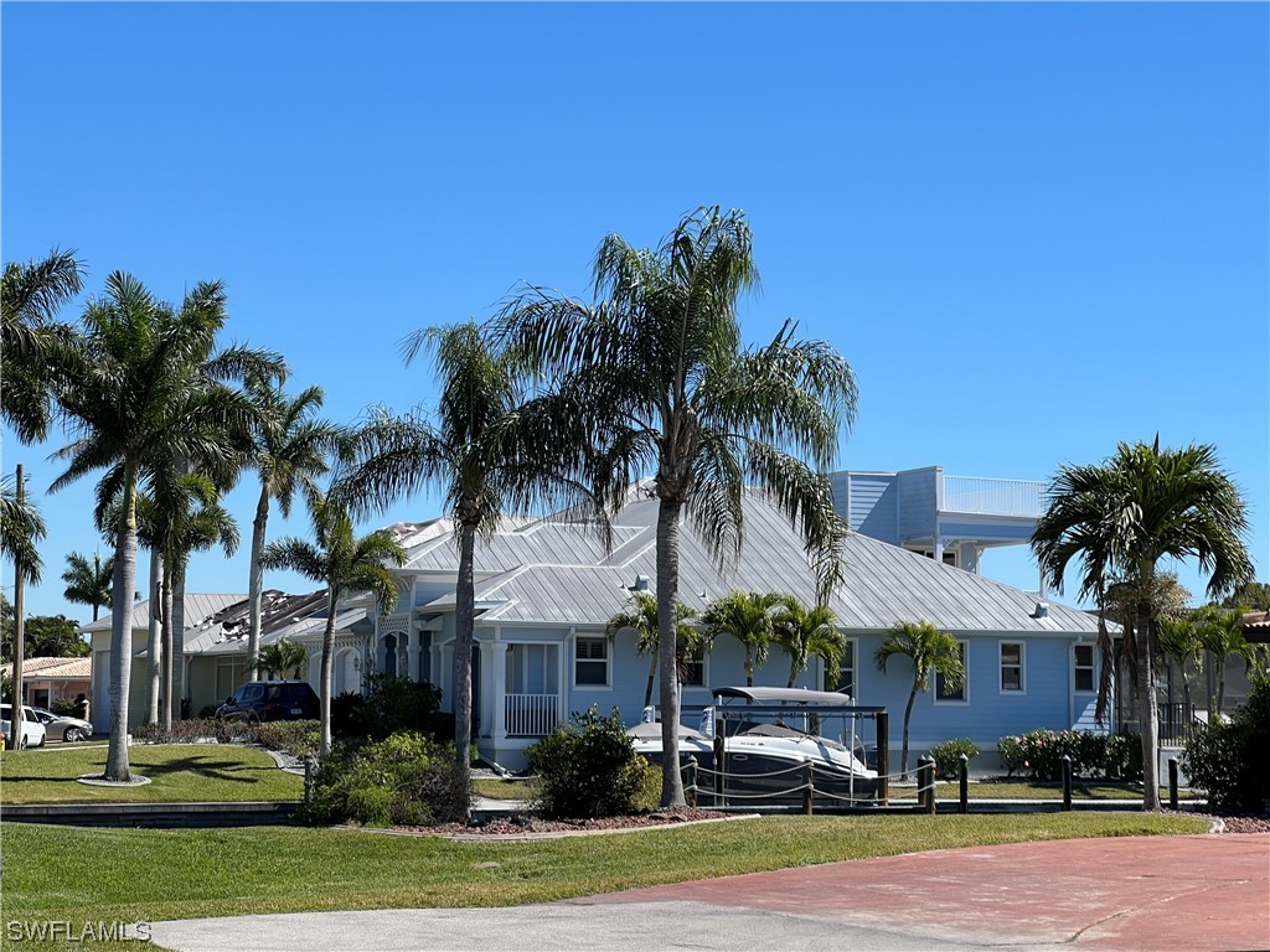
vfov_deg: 19.1
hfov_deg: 25.3
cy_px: 476
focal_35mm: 77
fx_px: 2825
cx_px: 635
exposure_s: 1/752
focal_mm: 9
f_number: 2.8
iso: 32
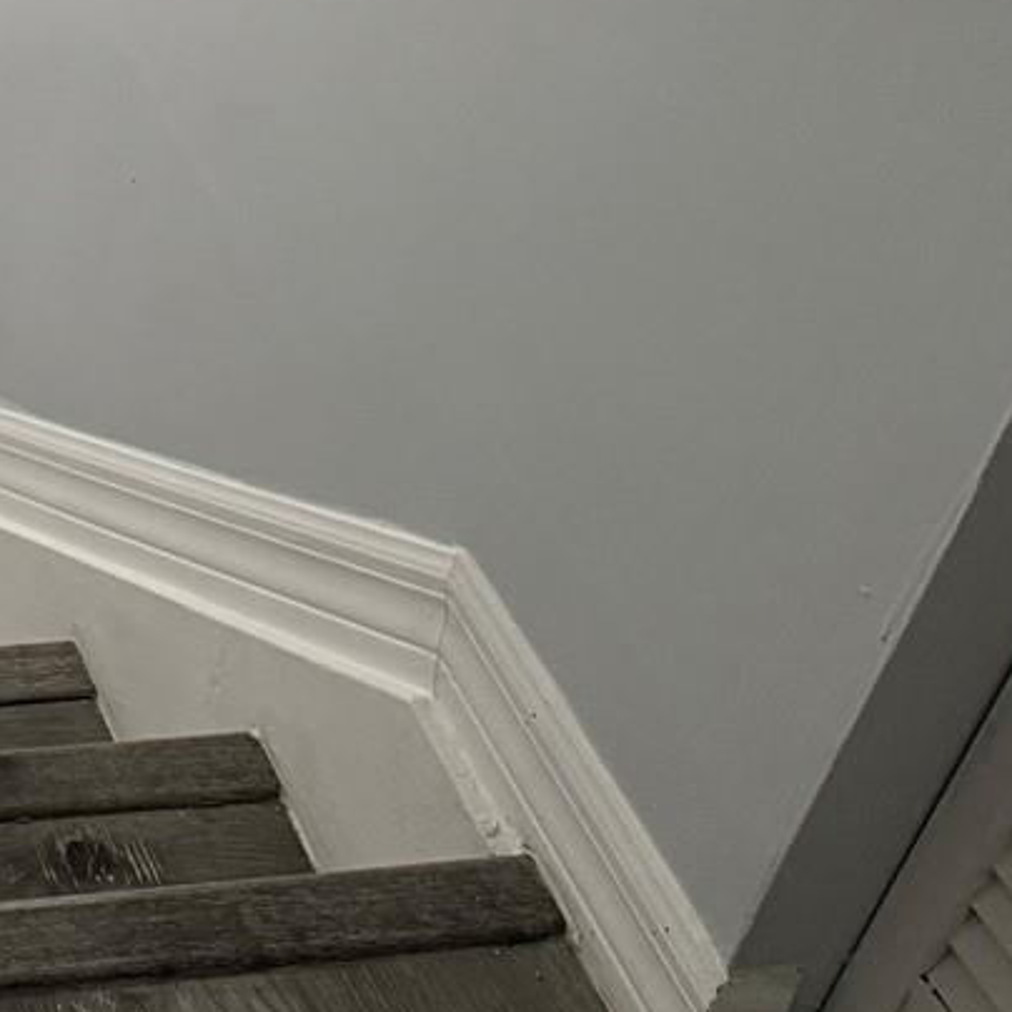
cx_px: -927
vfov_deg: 19.4
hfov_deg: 16.5
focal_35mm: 84
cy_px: -218
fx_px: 2778
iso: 250
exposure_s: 1/60
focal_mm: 6.76
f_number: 1.78
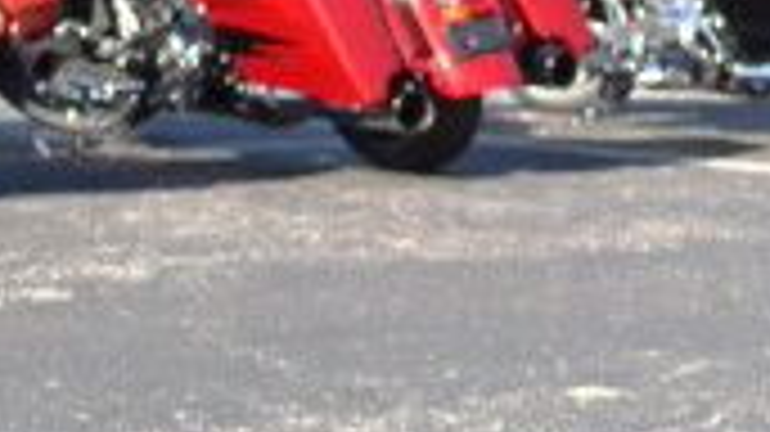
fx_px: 4490
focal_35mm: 220
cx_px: 2049
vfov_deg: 5.5
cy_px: 567
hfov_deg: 8.6
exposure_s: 1/200
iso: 100
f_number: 5.6
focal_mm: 20
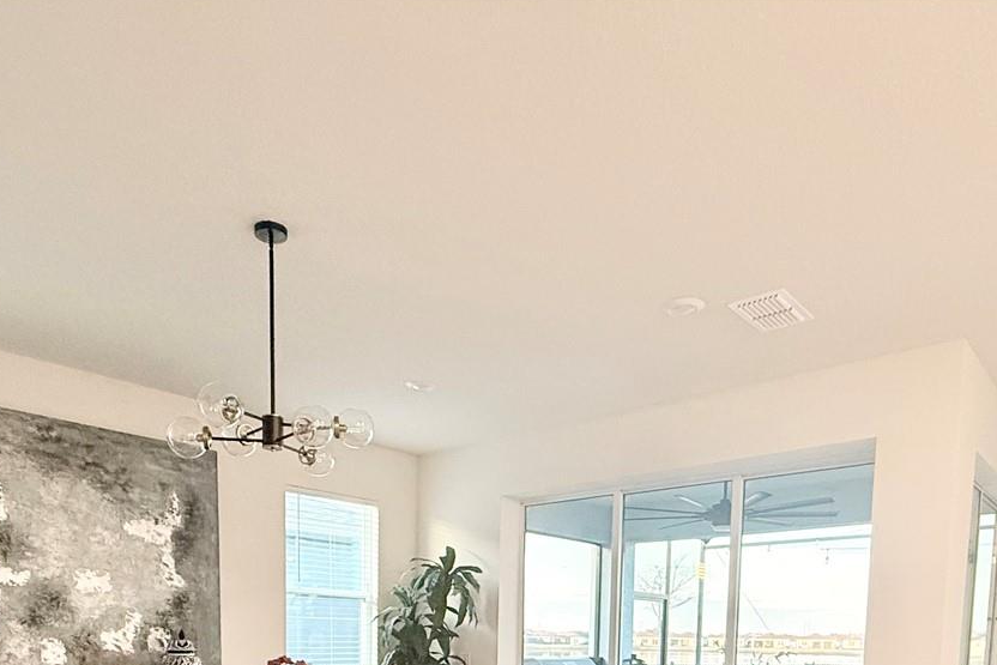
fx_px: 776
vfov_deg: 39.1
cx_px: 481
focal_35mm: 28
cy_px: 712
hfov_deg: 65.4
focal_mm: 2.22
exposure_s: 1/60
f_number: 2.2
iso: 320
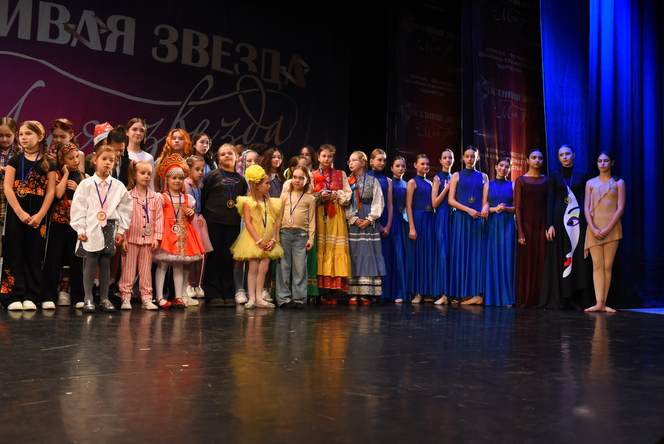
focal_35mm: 35
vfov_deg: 37.9
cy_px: 222
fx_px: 646
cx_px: 332
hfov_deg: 54.4
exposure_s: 1/250
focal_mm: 35
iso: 5000
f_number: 6.3
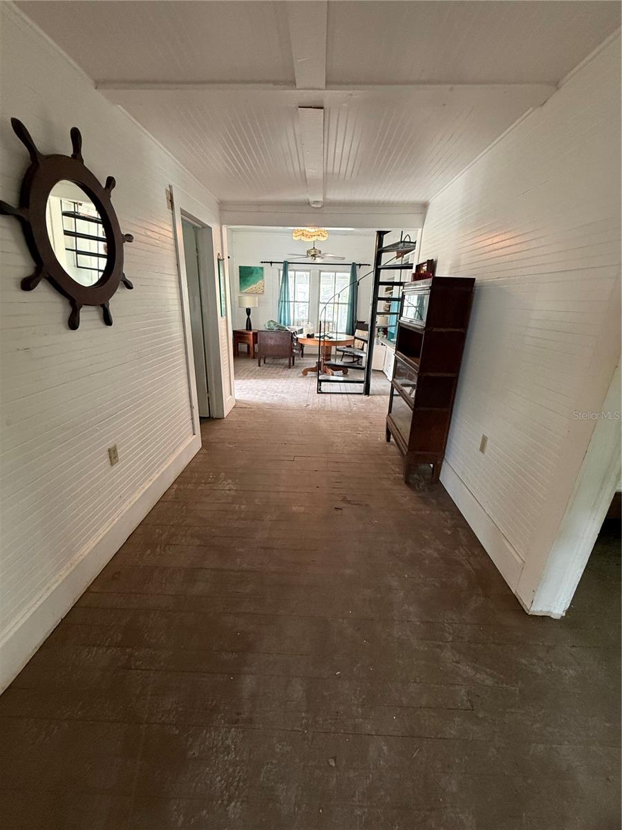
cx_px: 311
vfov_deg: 102.1
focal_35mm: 14
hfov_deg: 85.7
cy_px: 415
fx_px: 335
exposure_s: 1/60
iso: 400
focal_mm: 2.22
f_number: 2.2
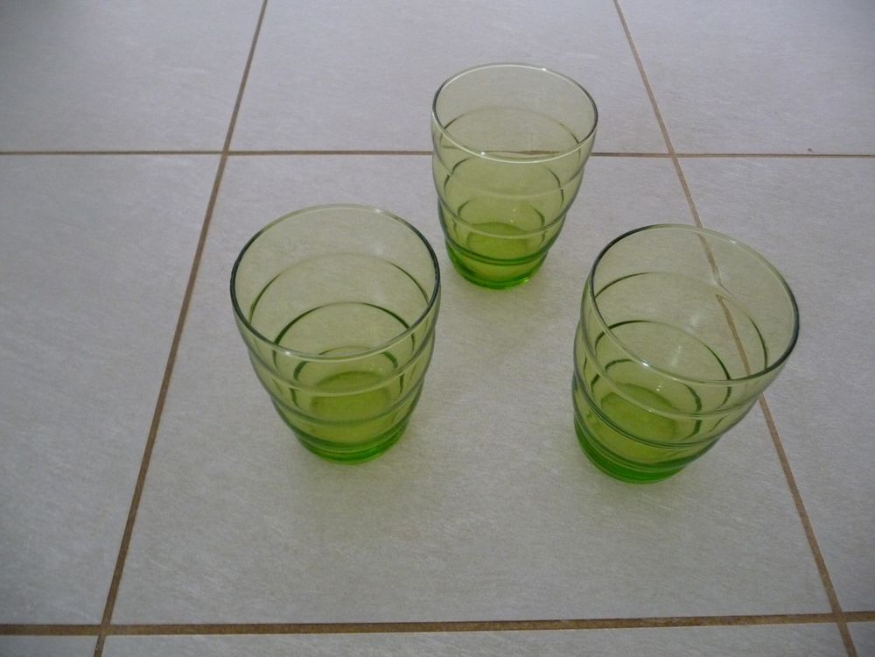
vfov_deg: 49.7
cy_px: 328
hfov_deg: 63.4
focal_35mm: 28
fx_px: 708
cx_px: 438
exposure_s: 1/25
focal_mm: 4.7
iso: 400
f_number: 3.3
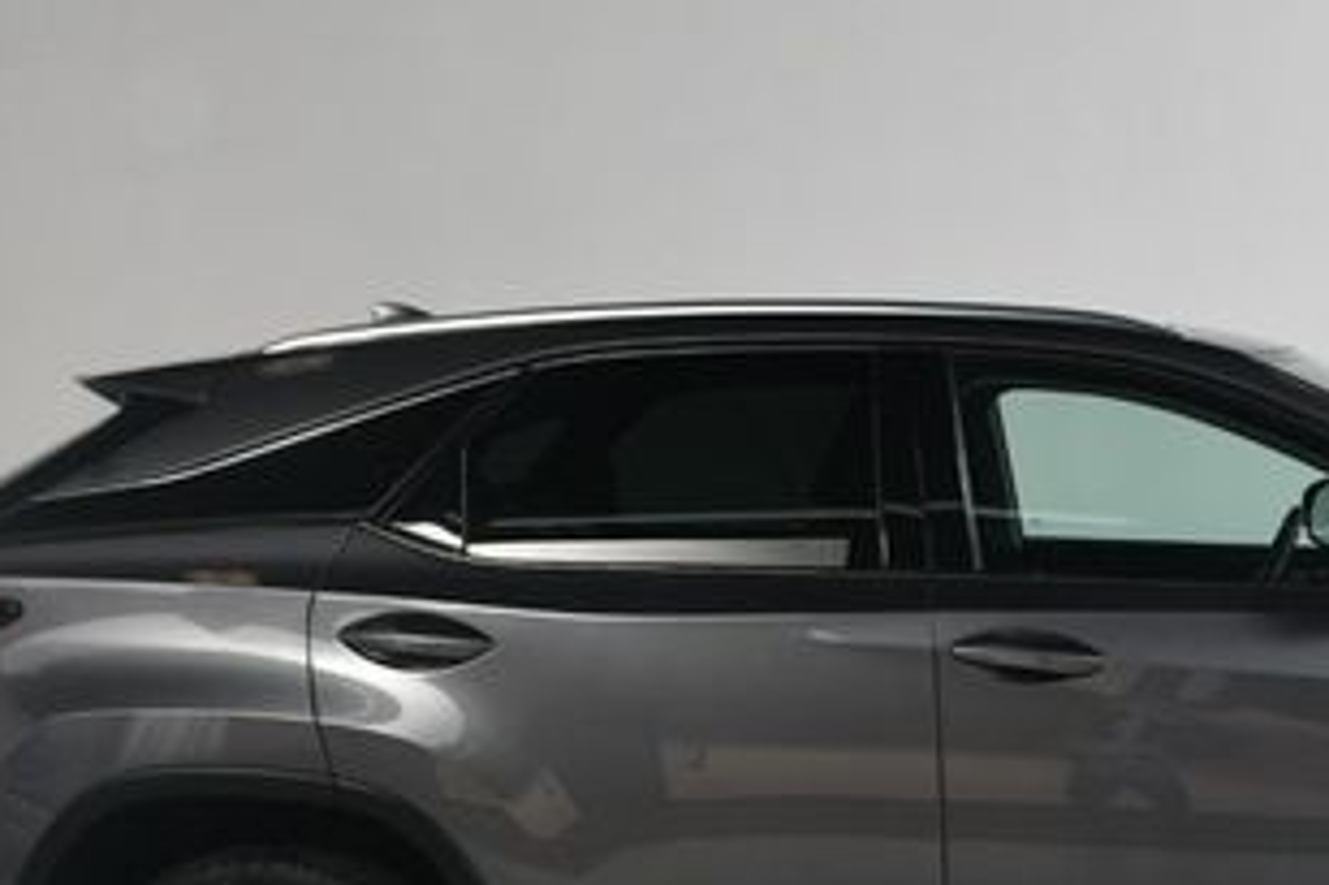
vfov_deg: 16.5
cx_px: 1057
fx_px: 2989
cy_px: 885
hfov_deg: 24.7
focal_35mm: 81
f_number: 11
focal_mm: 26
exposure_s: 1/160
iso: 100
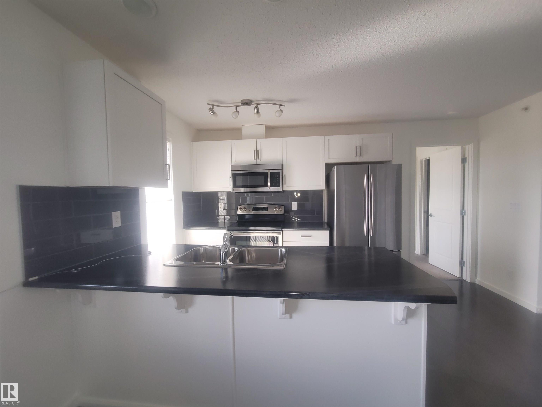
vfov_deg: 89.9
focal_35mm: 13
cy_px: 204
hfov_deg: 106.2
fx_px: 204
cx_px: 271
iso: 64
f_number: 2.2
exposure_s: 1/60
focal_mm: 2.2
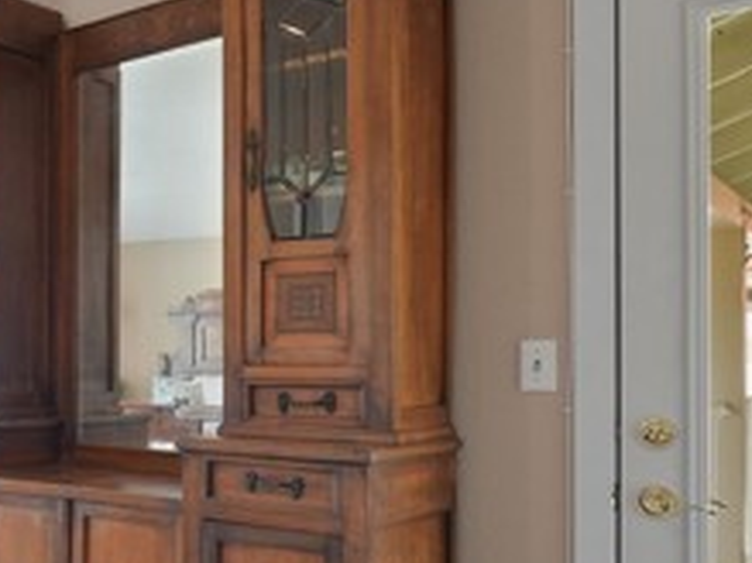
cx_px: -161
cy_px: 355
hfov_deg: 33.7
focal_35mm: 45
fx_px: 977
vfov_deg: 32.0
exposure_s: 1/15
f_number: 7.1
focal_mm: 16
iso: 1000
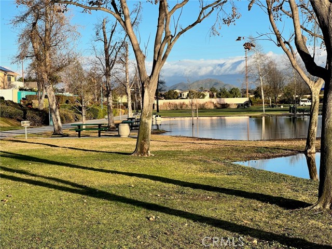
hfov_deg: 25.3
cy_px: 124
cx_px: 166
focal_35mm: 77
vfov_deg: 19.1
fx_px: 739
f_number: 2.8
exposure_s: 1/515
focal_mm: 9
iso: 32
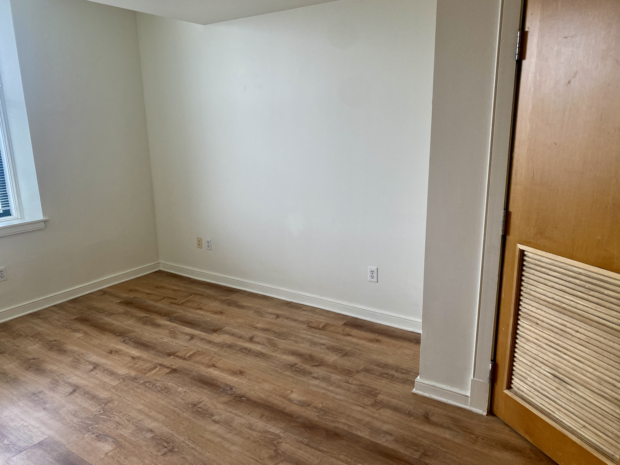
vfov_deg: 53.1
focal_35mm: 26
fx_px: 466
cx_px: 310
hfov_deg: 67.3
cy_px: 232
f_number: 1.8
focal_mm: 4.25
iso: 125
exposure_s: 1/104
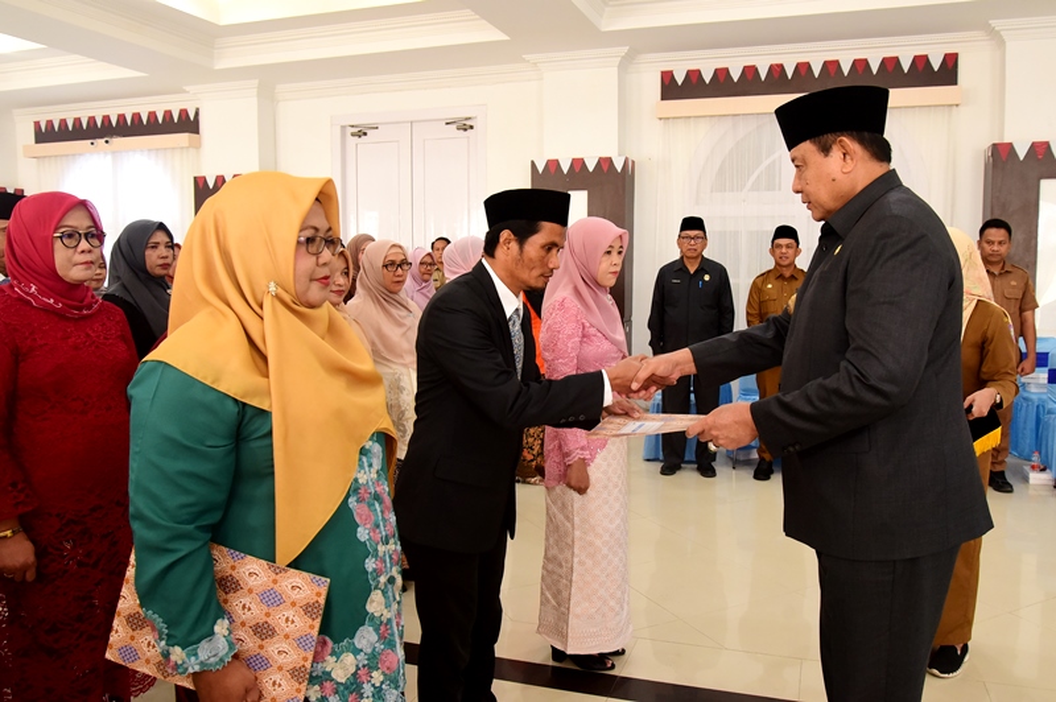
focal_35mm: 26
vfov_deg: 49.5
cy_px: 351
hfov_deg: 69.4
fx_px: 762
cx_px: 528
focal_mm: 26
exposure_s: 1/125
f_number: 5.6
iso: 2500
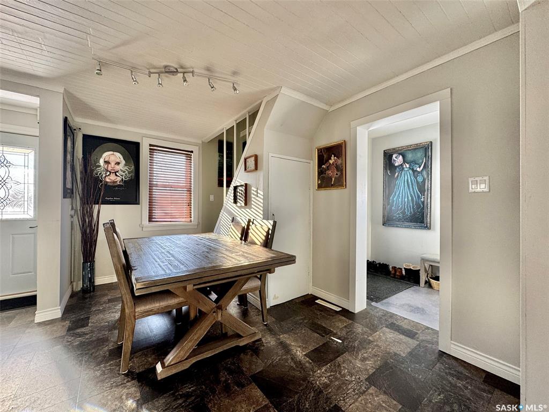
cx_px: 274
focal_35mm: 14
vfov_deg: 85.7
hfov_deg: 102.1
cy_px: 206
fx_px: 222
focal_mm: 2.22
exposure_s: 1/99
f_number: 2.2
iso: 125
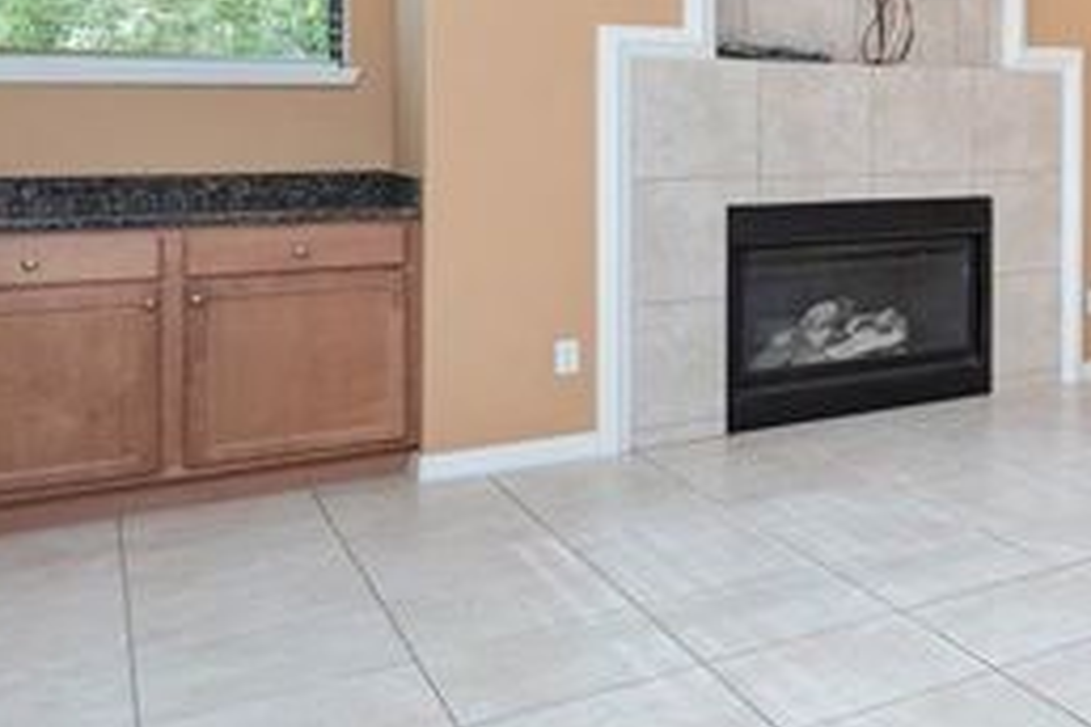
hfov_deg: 35.6
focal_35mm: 43
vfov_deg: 30.1
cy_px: 137
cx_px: 1300
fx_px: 1317
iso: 320
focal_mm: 15.9
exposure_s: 1/4
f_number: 7.1
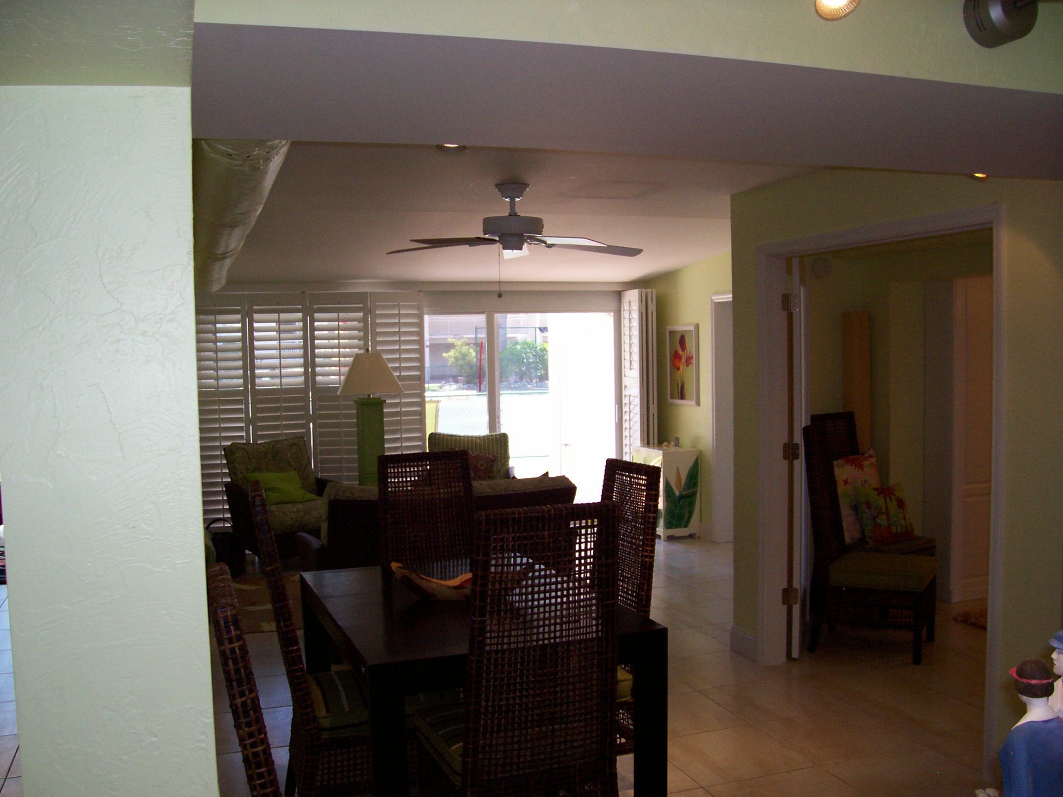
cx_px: 532
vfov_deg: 41.8
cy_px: 398
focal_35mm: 34
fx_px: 1044
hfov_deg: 54.0
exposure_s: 1/112
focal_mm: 5.6
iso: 140
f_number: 2.7
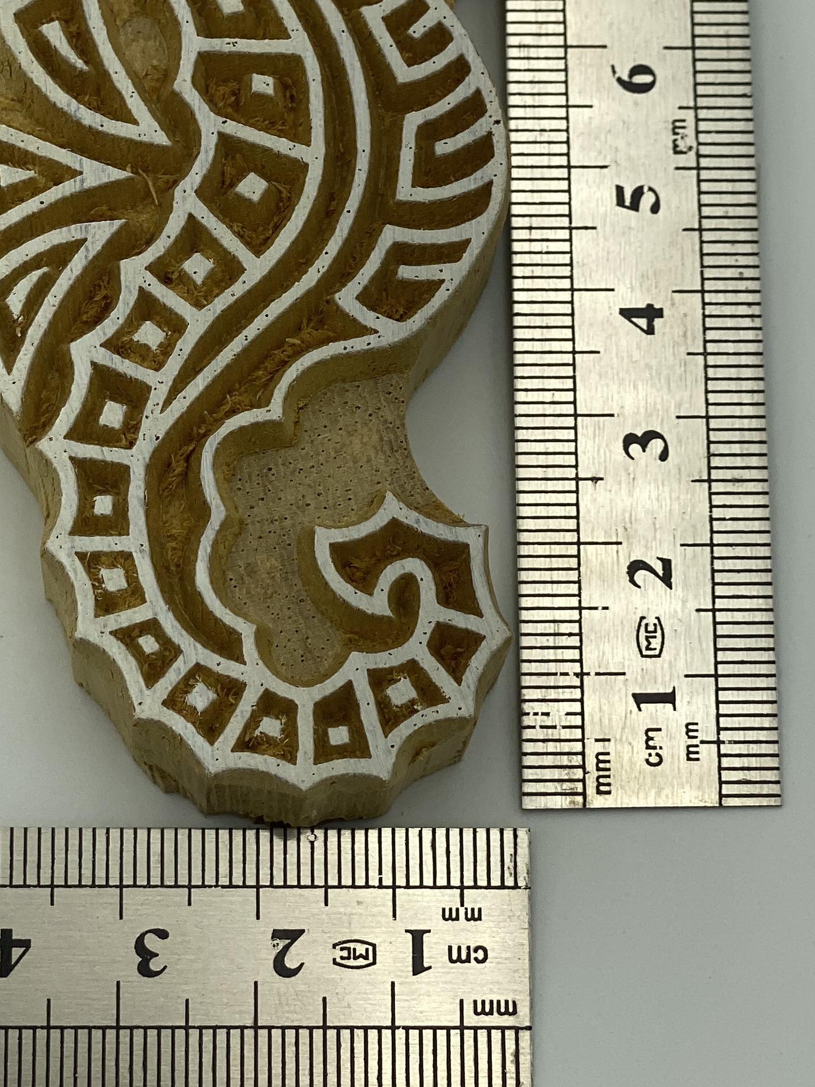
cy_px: 271
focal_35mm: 110
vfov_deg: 17.8
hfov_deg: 13.4
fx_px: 3452
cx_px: 286
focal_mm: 6
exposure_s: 1/813
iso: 20
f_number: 2
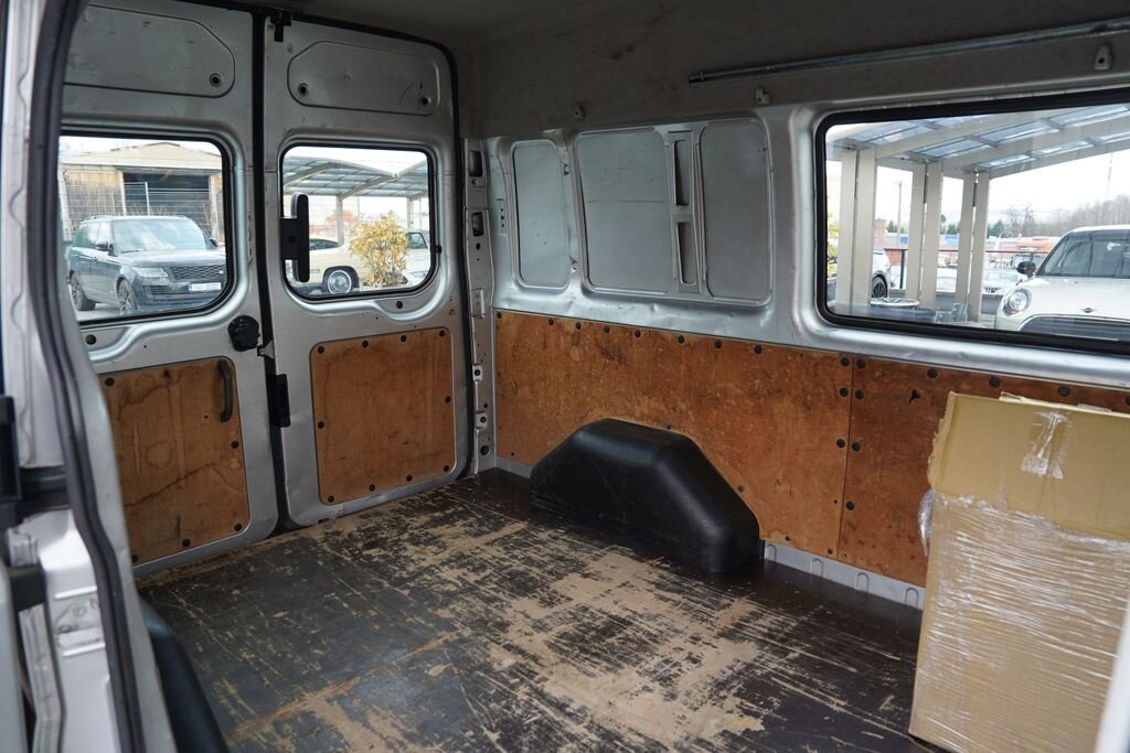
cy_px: 376
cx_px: 565
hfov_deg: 73.7
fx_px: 753
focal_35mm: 24
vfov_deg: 53.1
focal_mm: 24
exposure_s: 1/80
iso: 100
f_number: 4.5
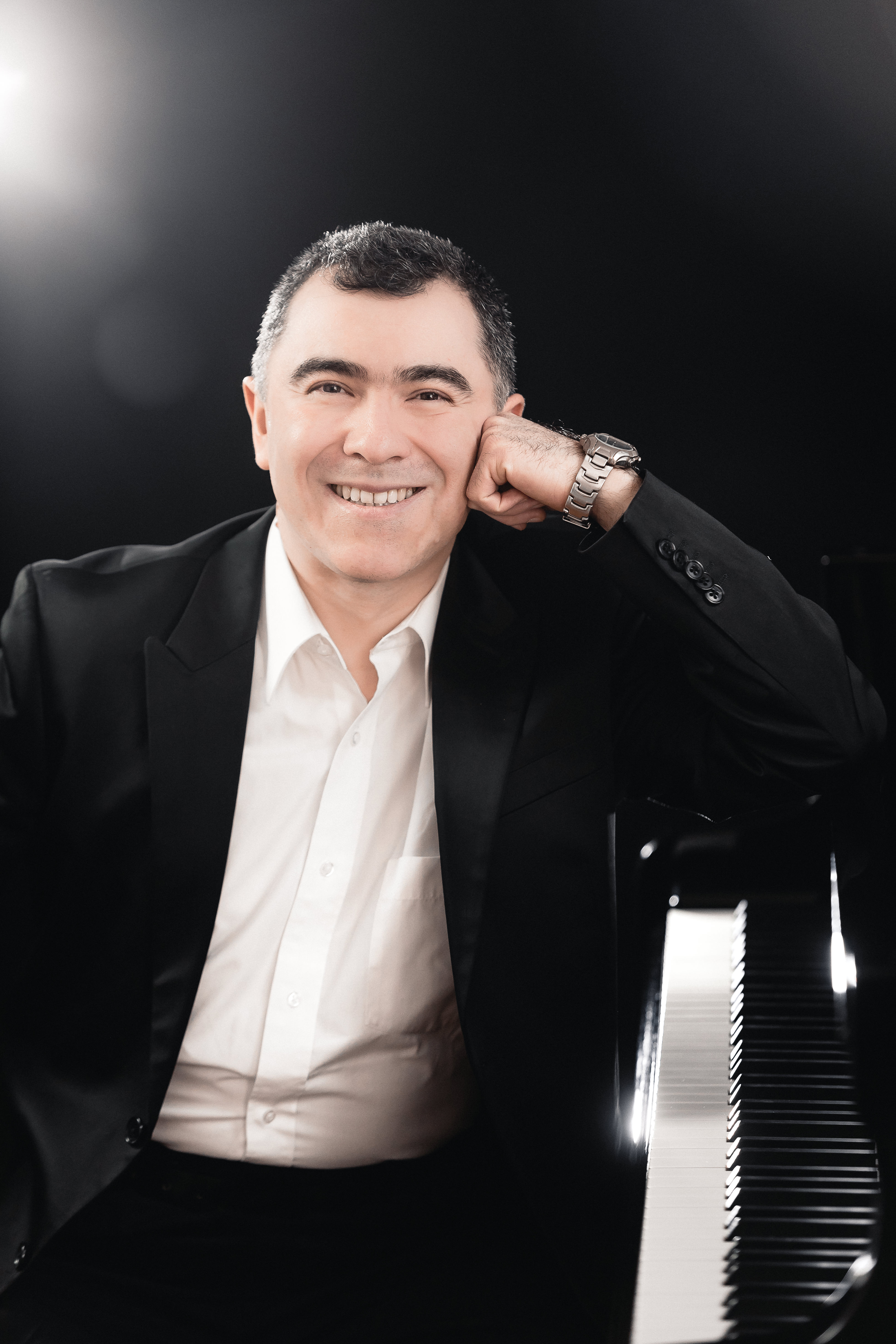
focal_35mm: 140
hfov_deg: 9.8
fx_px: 5227
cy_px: 672
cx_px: 448
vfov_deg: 14.7
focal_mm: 140
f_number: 2.8
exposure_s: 1/160
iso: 200
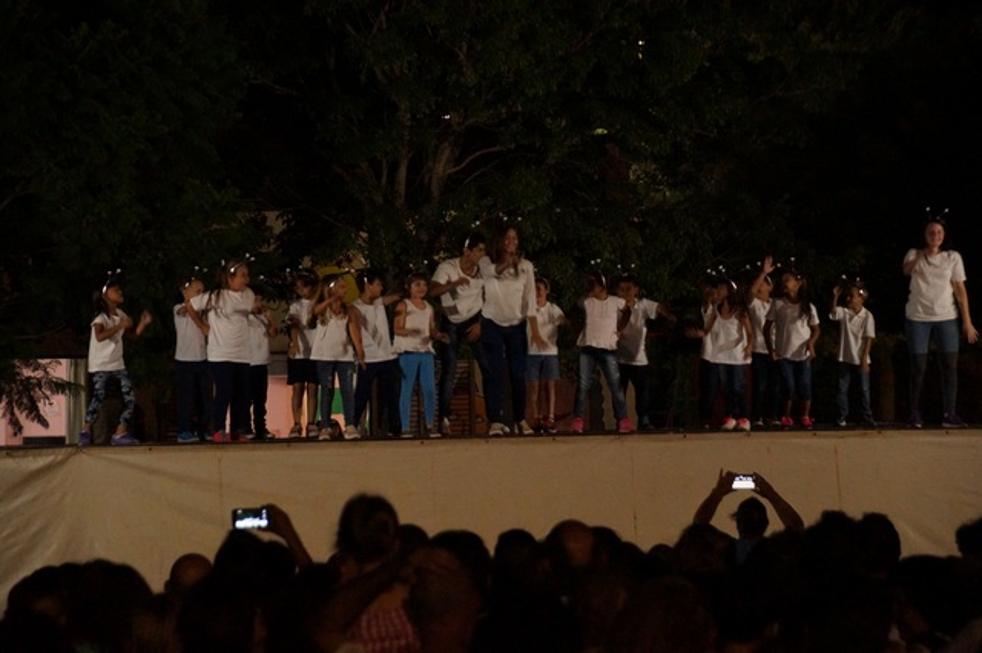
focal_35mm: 202
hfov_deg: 10.2
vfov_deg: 6.8
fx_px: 5521
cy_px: 326
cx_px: 491
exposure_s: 1/40
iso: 3200
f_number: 6.3
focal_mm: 135
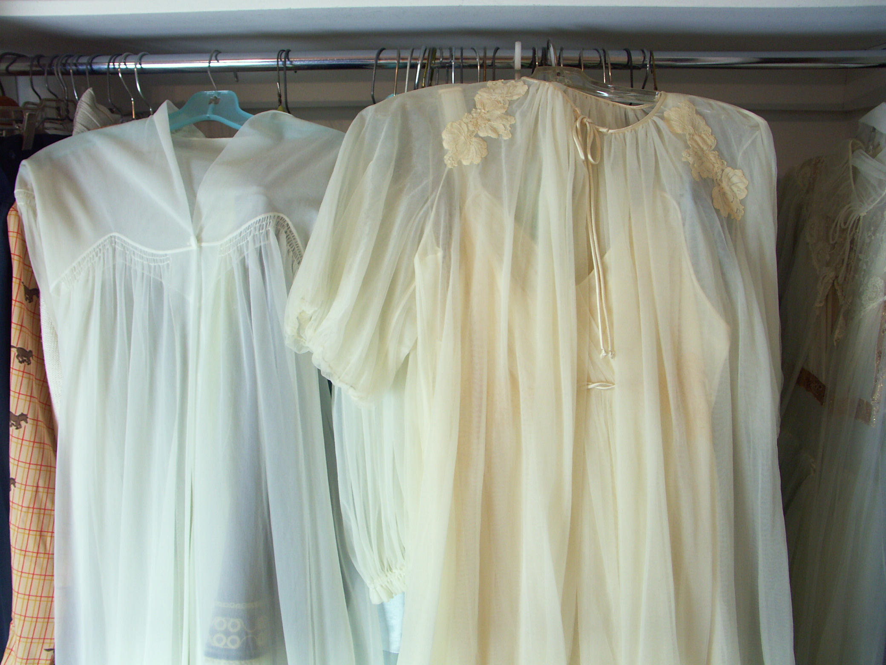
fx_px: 717
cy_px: 332
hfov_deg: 63.4
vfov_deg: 49.7
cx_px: 443
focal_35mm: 28
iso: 100
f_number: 3.2
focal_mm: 7.2
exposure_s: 1/25
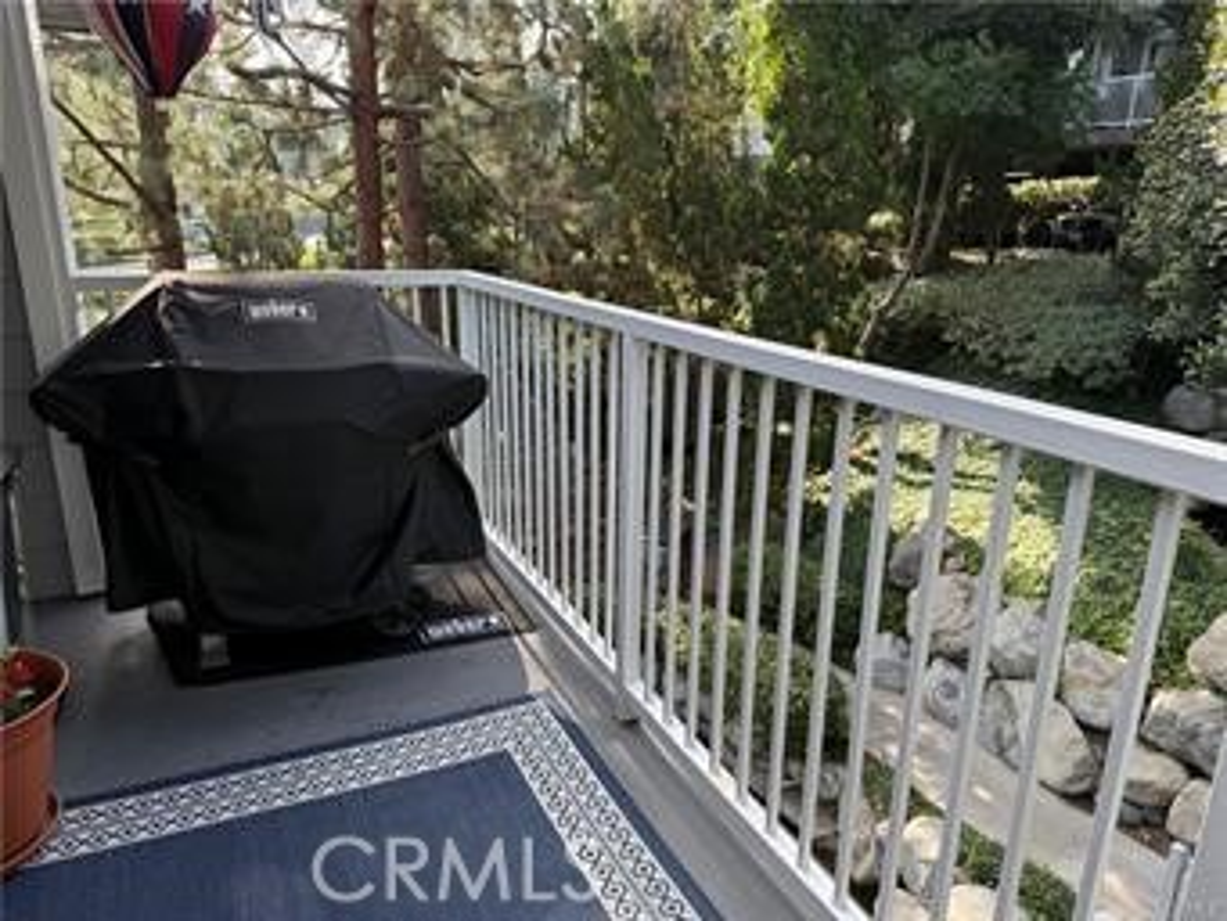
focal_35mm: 24
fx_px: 851
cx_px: 614
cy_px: 460
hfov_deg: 71.6
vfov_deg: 56.8
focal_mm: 6.76
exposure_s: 1/571
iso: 80
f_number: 1.78
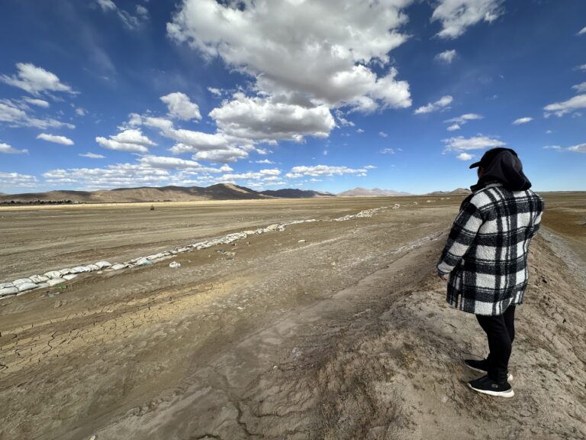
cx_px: 293
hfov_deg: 102.1
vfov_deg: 85.7
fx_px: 237
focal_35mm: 14
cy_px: 220
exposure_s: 1/2564
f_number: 2.2
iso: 50
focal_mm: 2.22
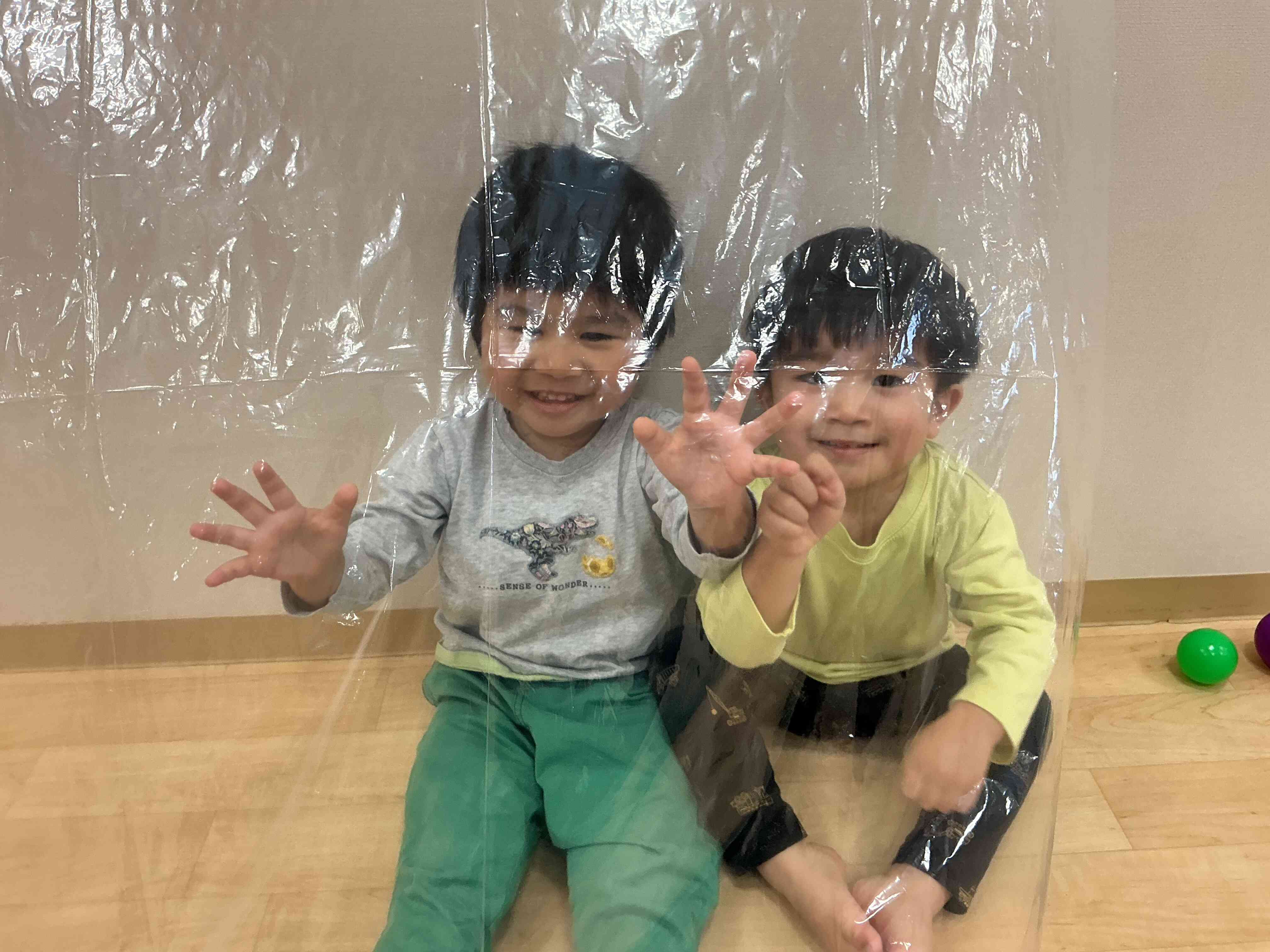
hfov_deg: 61.7
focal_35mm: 29
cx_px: 635
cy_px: 476
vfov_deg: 48.2
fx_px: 1064
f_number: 1.8
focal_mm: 3
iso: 50
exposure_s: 1/120
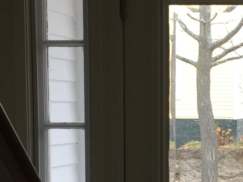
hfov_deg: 17.8
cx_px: 255
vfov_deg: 13.6
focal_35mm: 107
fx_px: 751
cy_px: 191
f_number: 2.2
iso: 32
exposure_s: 1/50
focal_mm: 4.15
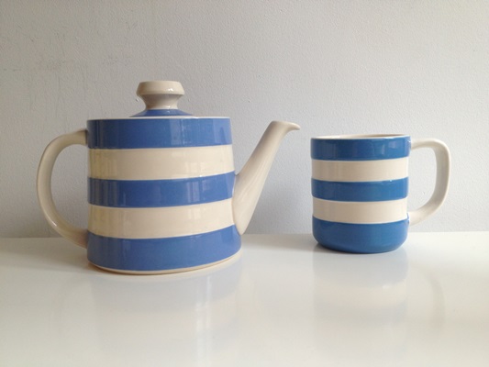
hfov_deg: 52.6
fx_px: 495
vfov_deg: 40.7
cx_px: 244
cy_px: 184
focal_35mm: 35
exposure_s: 1/120
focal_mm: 4.28
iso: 50
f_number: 2.4
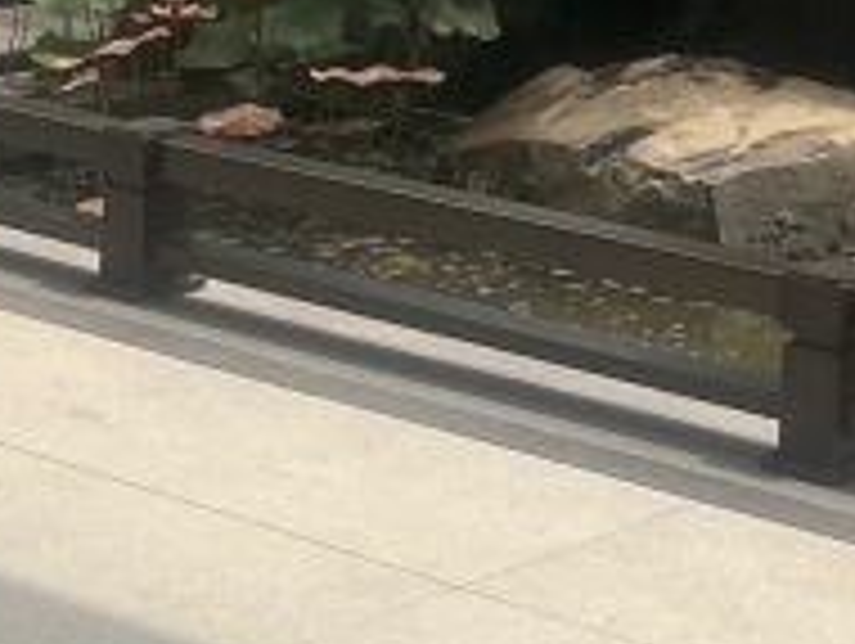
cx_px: 1246
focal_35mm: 126
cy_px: -806
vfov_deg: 10.4
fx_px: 3116
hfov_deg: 14.6
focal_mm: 6.86
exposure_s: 1/5848
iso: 80
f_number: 1.78
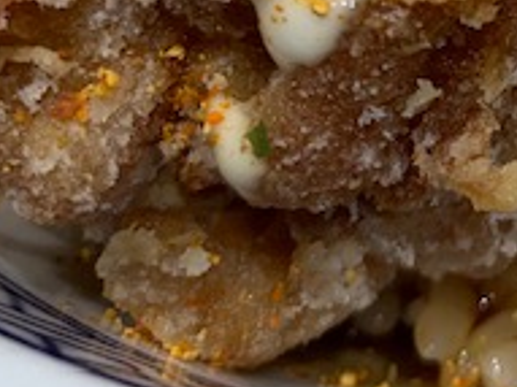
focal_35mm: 87
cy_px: -184
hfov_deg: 21.3
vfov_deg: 15.7
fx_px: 1299
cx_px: 577
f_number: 1.8
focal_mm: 4.25
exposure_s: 1/100
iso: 80
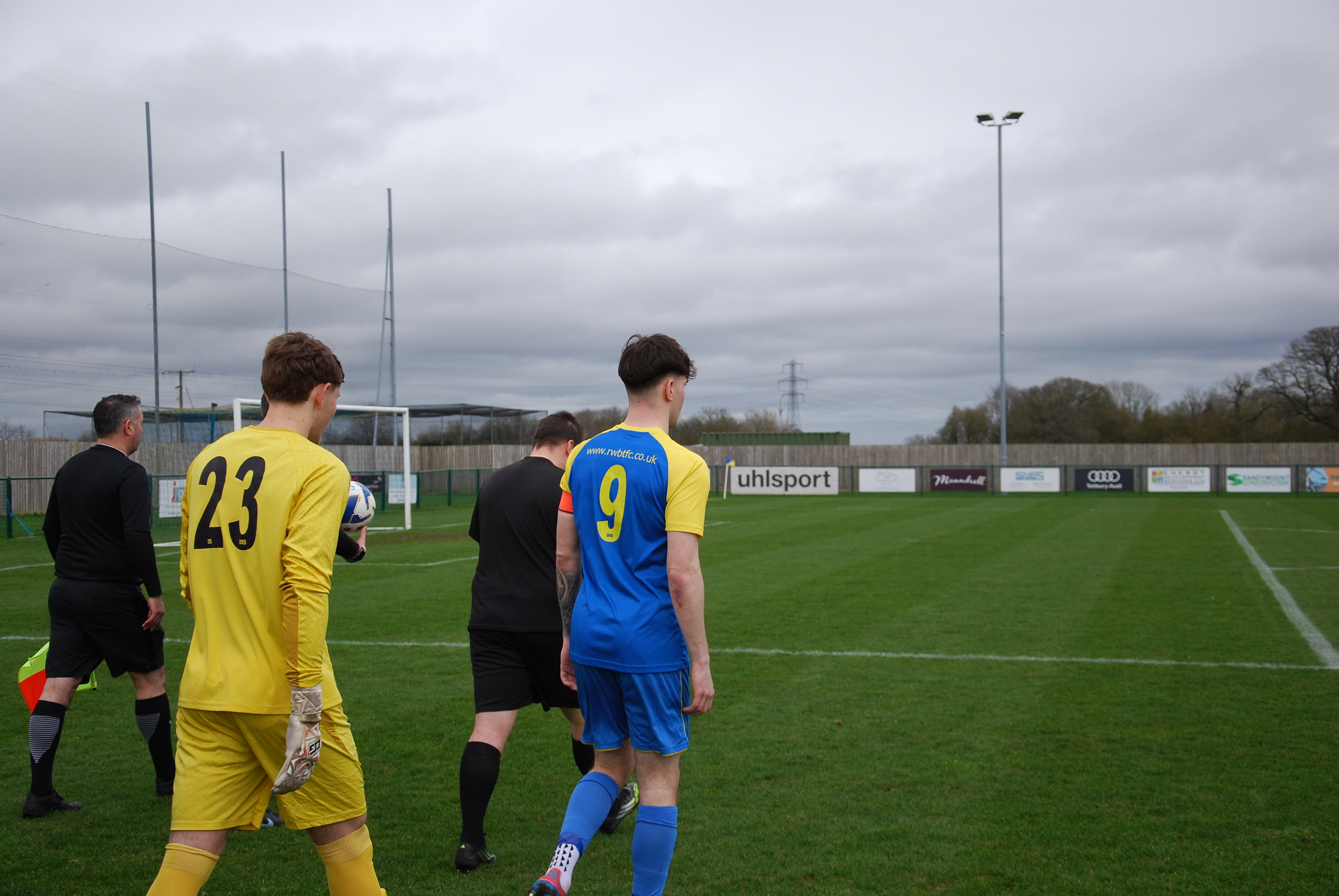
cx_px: 670
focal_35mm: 52
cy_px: 448
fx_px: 1955
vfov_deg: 25.8
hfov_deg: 37.8
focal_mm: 35
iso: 250
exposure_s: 1/500
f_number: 4.5
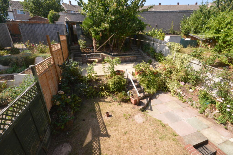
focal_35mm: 15
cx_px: 116
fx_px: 97
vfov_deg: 77.2
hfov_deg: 100.4
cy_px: 78
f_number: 18
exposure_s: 1/200
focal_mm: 10
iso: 800
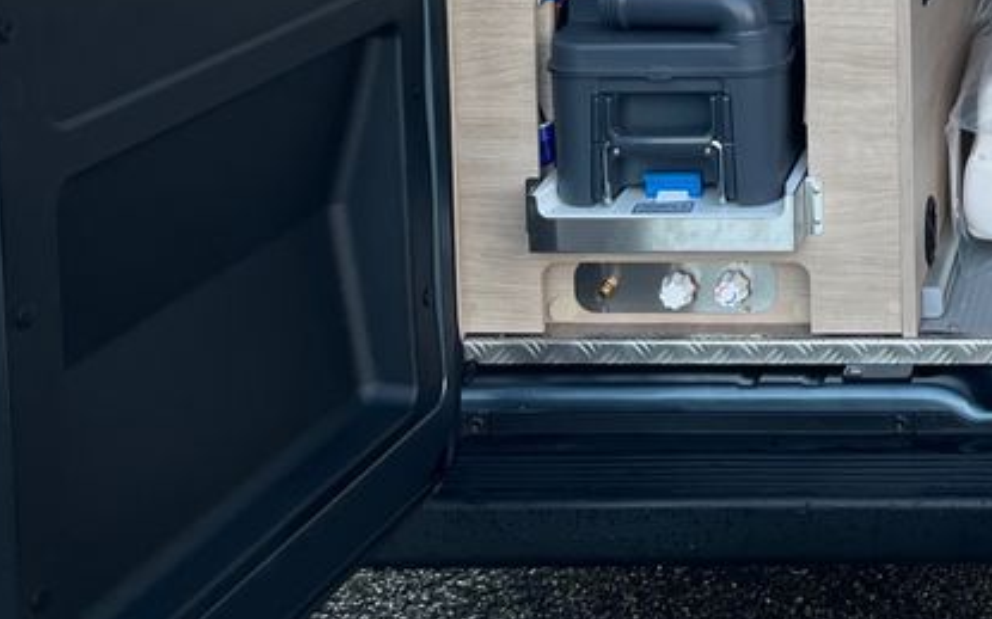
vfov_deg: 14.0
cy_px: -413
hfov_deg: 22.8
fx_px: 2297
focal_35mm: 85
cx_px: 1112
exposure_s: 1/121
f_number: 1.6
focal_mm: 5.1
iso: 40
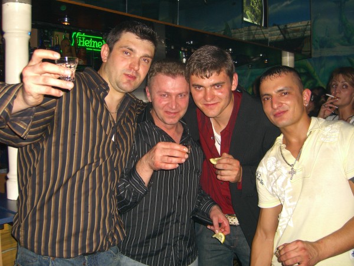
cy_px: 133
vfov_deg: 37.7
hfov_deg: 49.0
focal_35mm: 38
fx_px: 389
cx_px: 177
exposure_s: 1/60
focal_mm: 7.9
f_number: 2.8
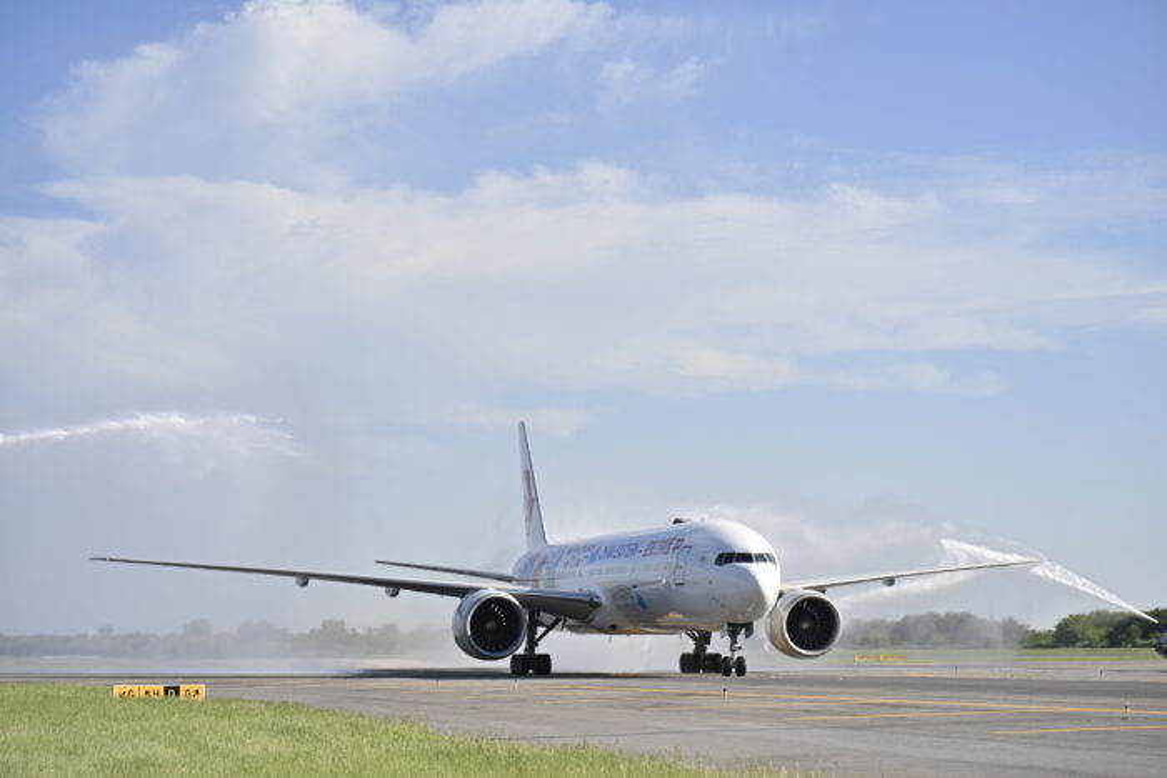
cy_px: 389
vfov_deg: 14.0
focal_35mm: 98
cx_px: 584
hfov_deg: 20.8
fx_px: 3177
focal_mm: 98
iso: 100
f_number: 3.5
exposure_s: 1/2000
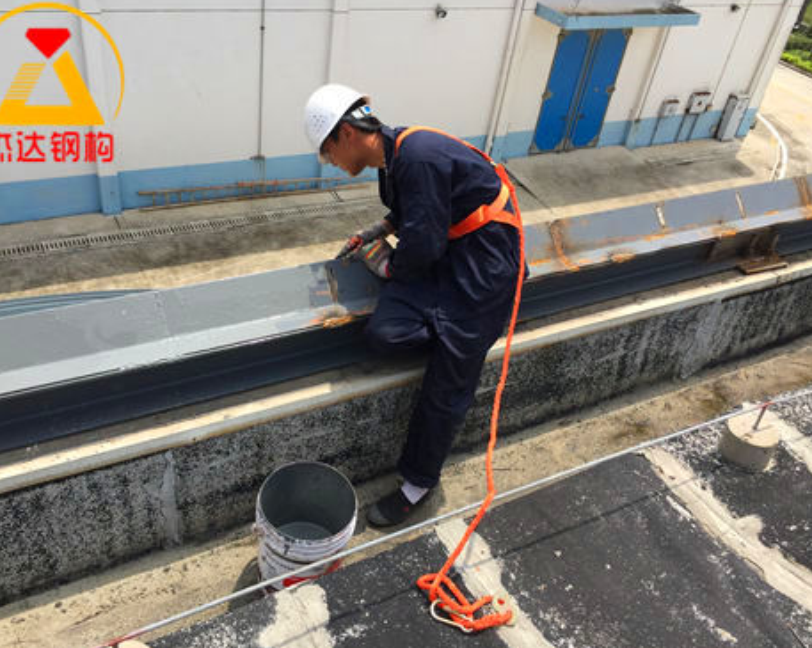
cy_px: 326
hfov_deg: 57.2
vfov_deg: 47.1
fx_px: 745
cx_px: 398
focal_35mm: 31
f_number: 2.2
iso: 32
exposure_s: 1/1883
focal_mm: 4.15
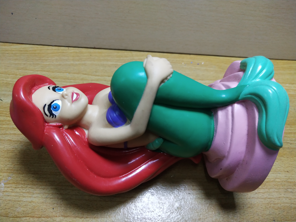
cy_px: 111
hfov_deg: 60.0
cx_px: 148
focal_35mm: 30
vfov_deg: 46.8
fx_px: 257
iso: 275
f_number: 1.8
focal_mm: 3.95
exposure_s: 1/50
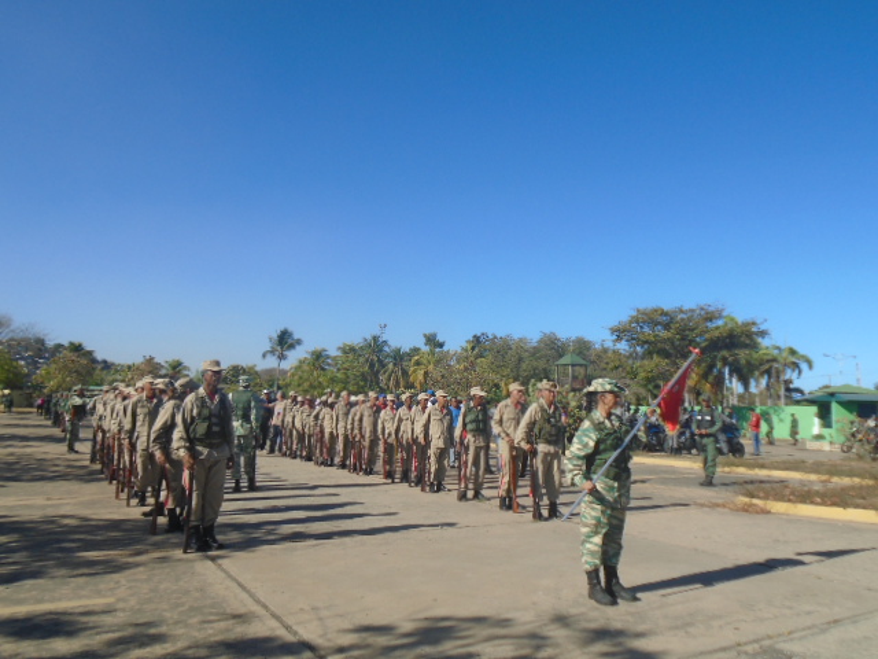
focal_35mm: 26
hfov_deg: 67.3
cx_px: 439
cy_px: 330
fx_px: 659
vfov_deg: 53.1
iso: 100
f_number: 8
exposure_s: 1/250
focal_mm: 4.6
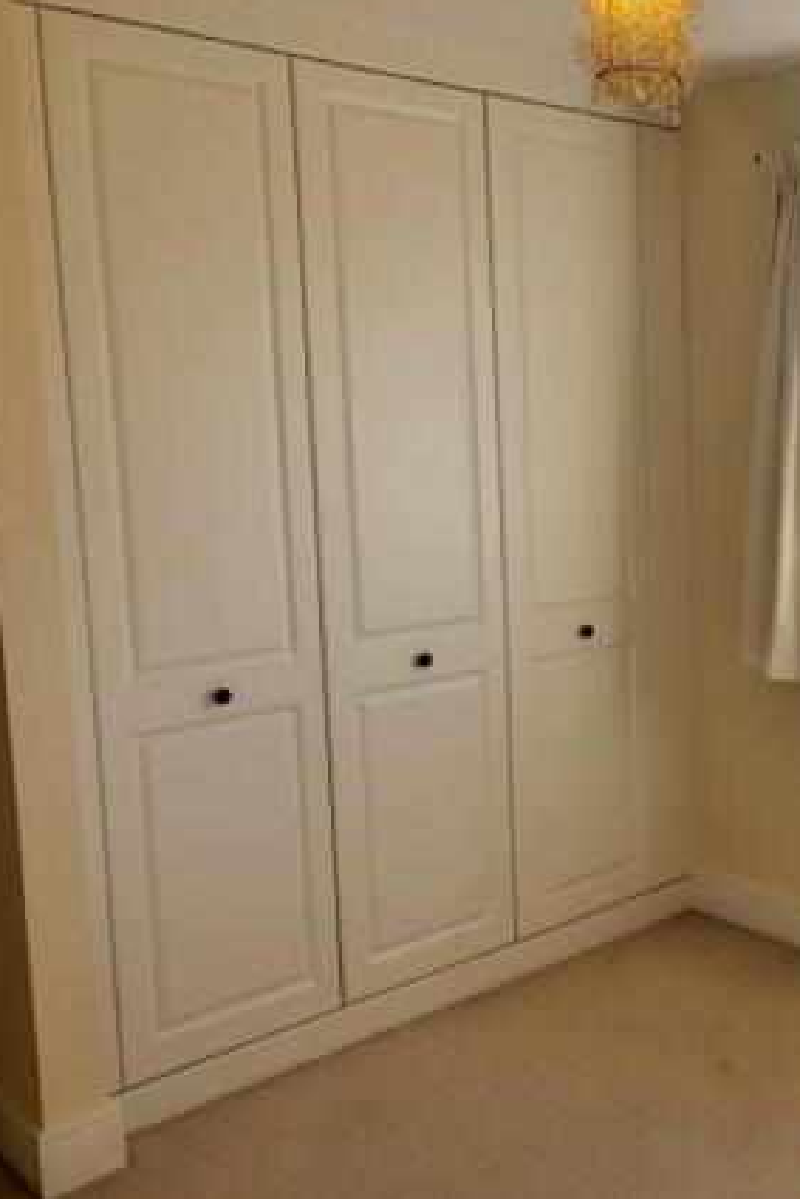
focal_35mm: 40
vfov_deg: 48.4
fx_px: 1332
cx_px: 804
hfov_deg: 30.9
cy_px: 587
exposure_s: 1/425
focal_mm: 3.99
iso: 20
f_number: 1.8
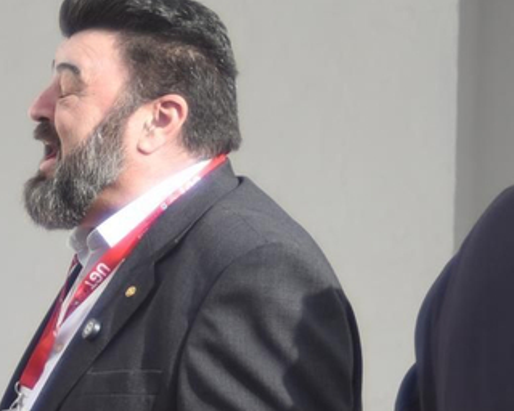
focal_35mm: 188
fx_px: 2860
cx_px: 59
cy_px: 411
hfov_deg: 10.2
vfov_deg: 8.2
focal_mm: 40
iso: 100
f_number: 4
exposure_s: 1/500
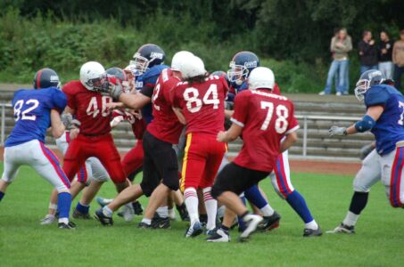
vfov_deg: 4.1
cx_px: 202
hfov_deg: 6.3
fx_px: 3696
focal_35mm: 330
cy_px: 134
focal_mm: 220
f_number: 5.3
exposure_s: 1/125
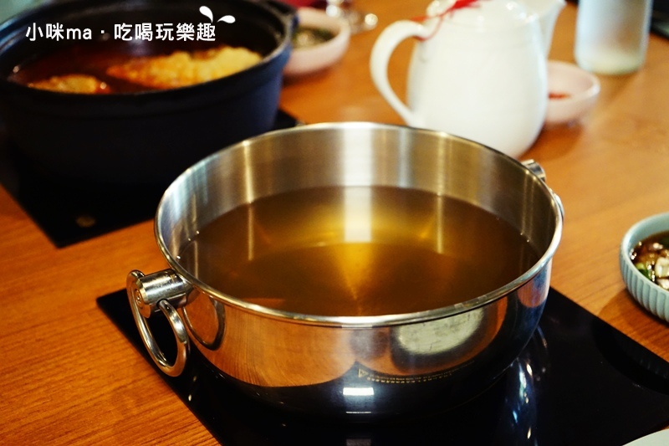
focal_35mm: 58
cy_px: 223
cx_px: 334
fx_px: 1078
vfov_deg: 23.4
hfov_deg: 34.5
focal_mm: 58
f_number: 5
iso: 6400
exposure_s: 1/60
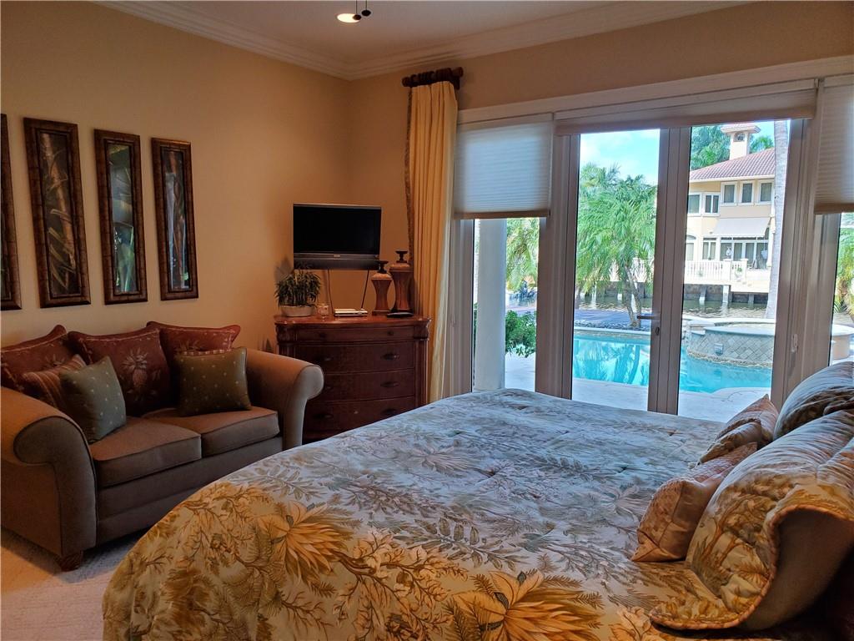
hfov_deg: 67.3
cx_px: 427
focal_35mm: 26
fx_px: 641
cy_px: 320
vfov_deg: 53.1
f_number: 2.4
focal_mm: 4.3
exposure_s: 1/120
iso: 200
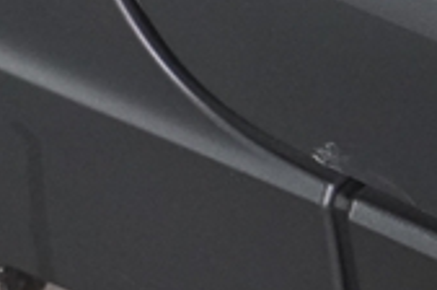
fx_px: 3974
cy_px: -227
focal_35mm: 328
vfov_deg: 4.1
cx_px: -706
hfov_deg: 6.0
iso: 1600
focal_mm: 36
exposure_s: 1/160
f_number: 3.5
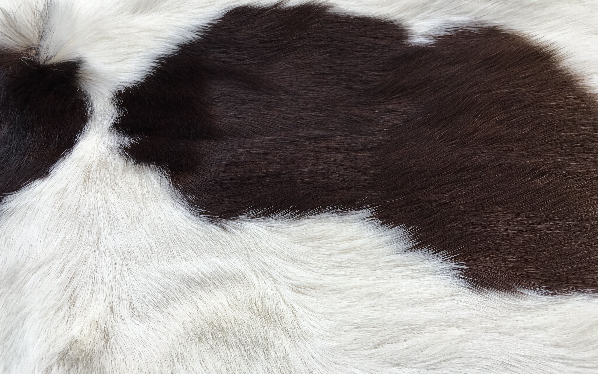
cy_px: 168
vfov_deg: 38.3
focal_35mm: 33
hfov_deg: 58.1
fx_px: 538
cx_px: 292
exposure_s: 1/100
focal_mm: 4.15
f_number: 2.2
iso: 32
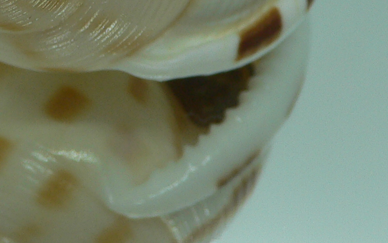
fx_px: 1036
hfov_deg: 20.9
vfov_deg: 12.8
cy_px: -98
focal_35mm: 98
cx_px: 71
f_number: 2.8
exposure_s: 1/80
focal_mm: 4.6
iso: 80
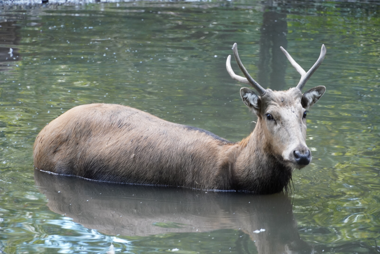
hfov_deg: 10.2
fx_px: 2139
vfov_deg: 6.8
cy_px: 127
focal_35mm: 202
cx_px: 190
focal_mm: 135
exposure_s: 1/250
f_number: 5.6
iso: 1000
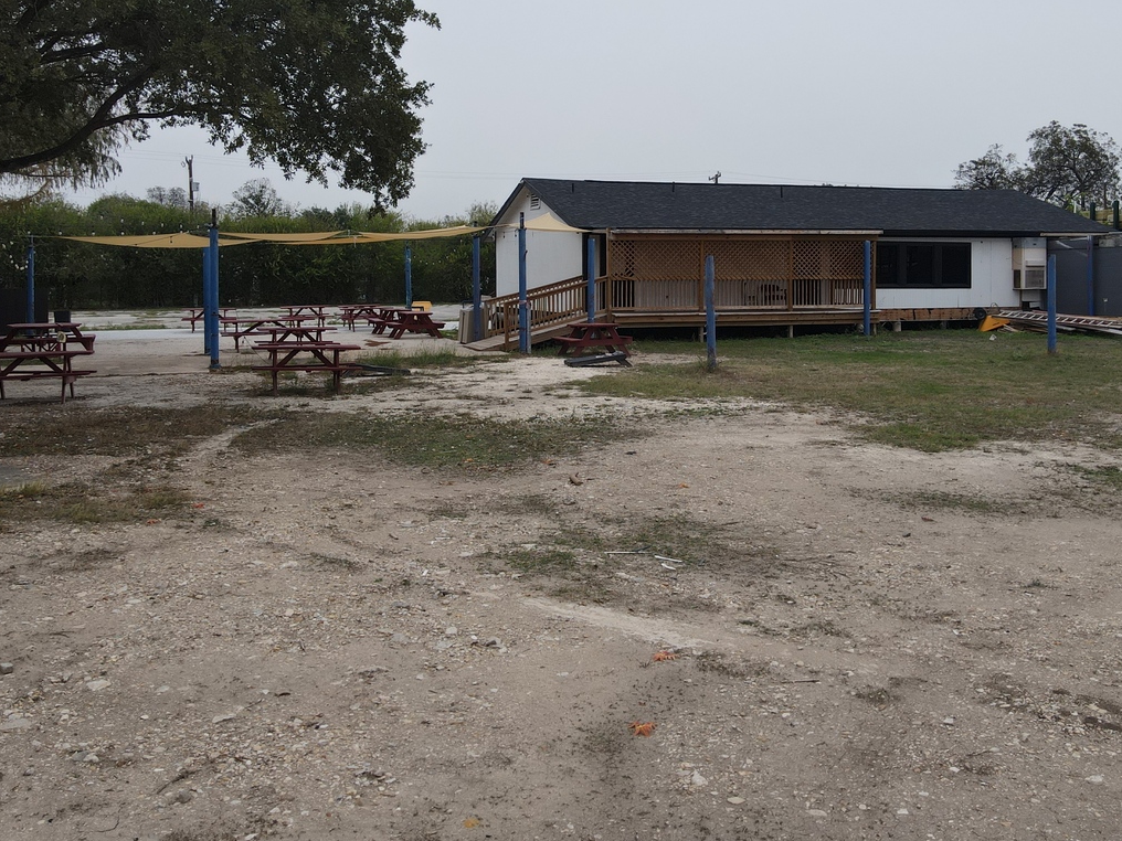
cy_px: 294
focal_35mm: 34
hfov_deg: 53.9
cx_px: 585
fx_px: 1102
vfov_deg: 41.4
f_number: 2.8
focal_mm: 4.5
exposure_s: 1/320
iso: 100
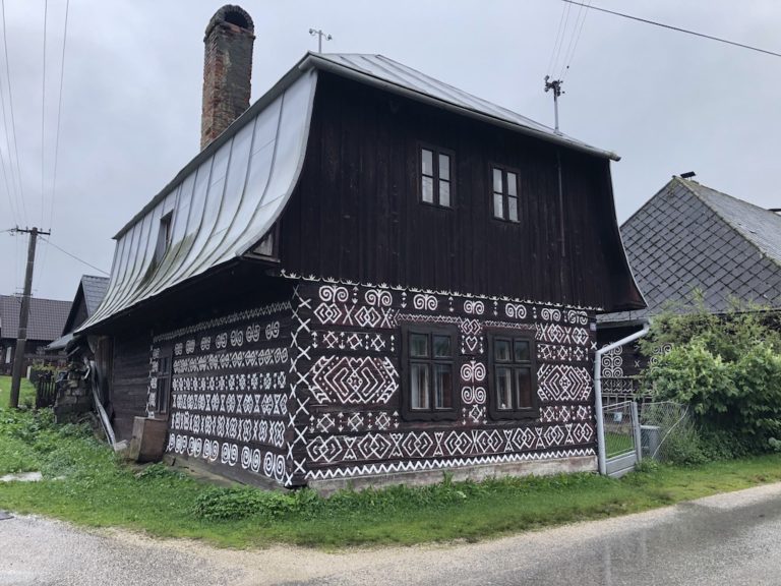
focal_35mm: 28
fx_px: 632
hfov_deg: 63.4
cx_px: 390
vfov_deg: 49.7
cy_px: 293
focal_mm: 4
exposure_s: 1/120
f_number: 1.8
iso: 50
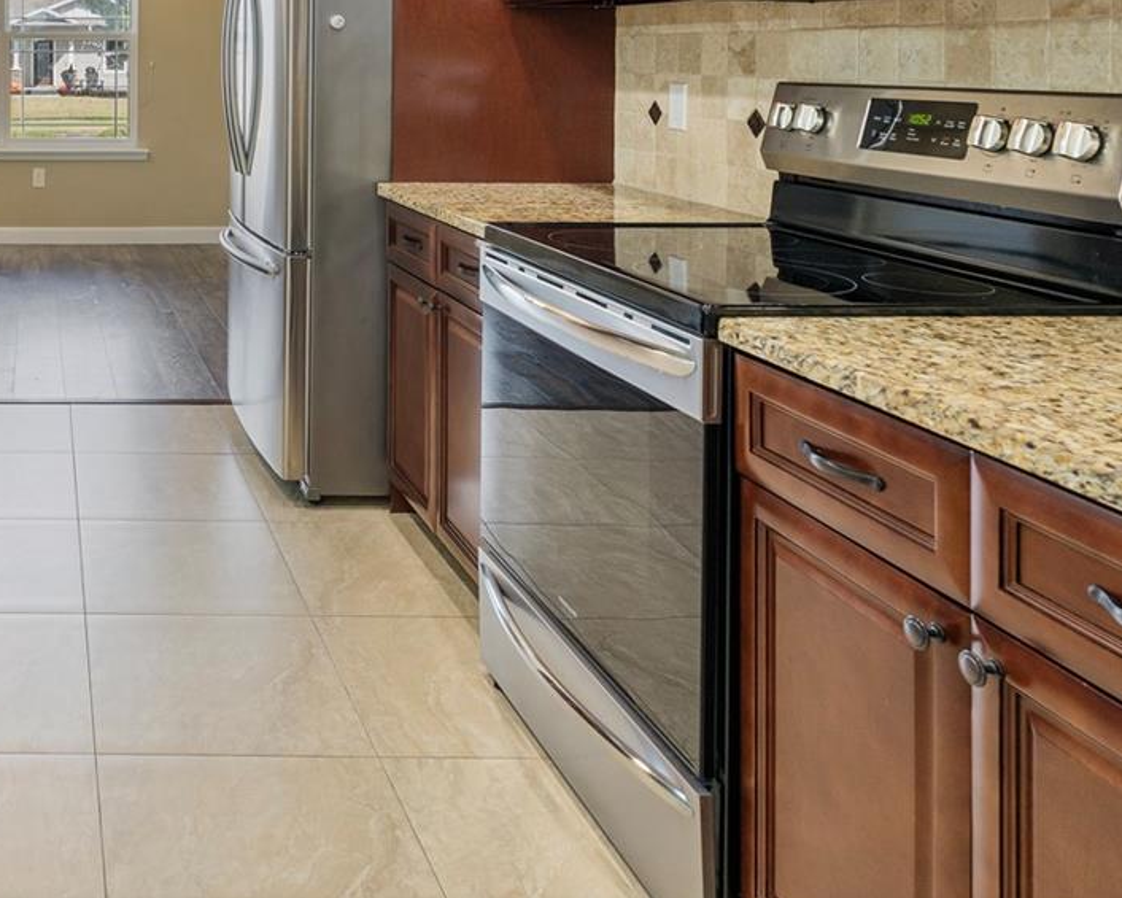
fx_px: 1129
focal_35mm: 34
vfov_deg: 39.6
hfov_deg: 45.5
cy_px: 57
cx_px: 29
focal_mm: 16
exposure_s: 1/3
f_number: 9
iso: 400
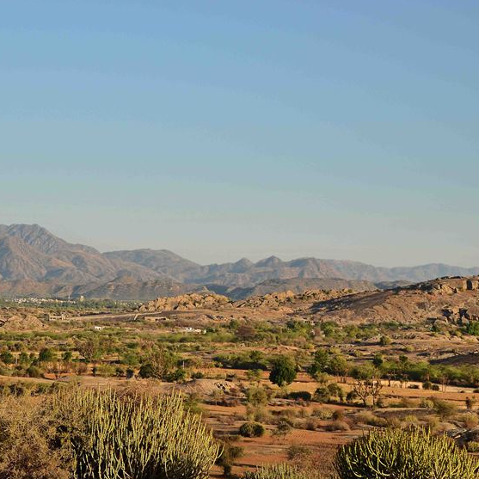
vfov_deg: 17.9
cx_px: 231
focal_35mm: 97
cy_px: 240
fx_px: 1519
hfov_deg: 17.9
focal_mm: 50
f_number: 7.1
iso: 500
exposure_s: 1/1000
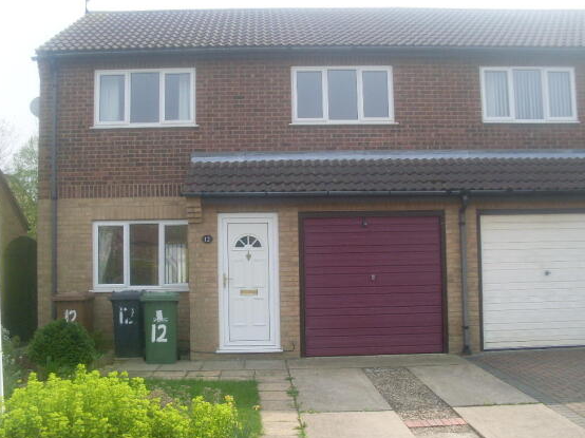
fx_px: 676
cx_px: 285
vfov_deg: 35.9
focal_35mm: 40
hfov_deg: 46.8
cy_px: 219
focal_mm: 6.3
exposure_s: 1/180
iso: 80
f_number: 7.7
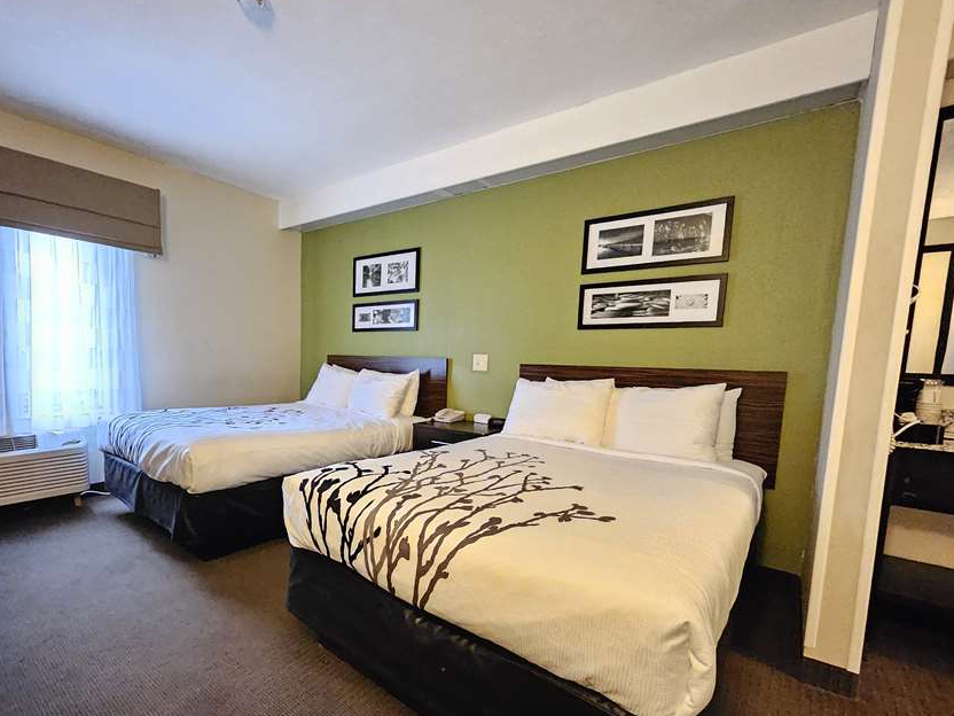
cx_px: 400
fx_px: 441
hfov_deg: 93.7
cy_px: 407
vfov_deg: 77.7
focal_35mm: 16
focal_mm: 1.74
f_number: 2.2
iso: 1600
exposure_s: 1/24
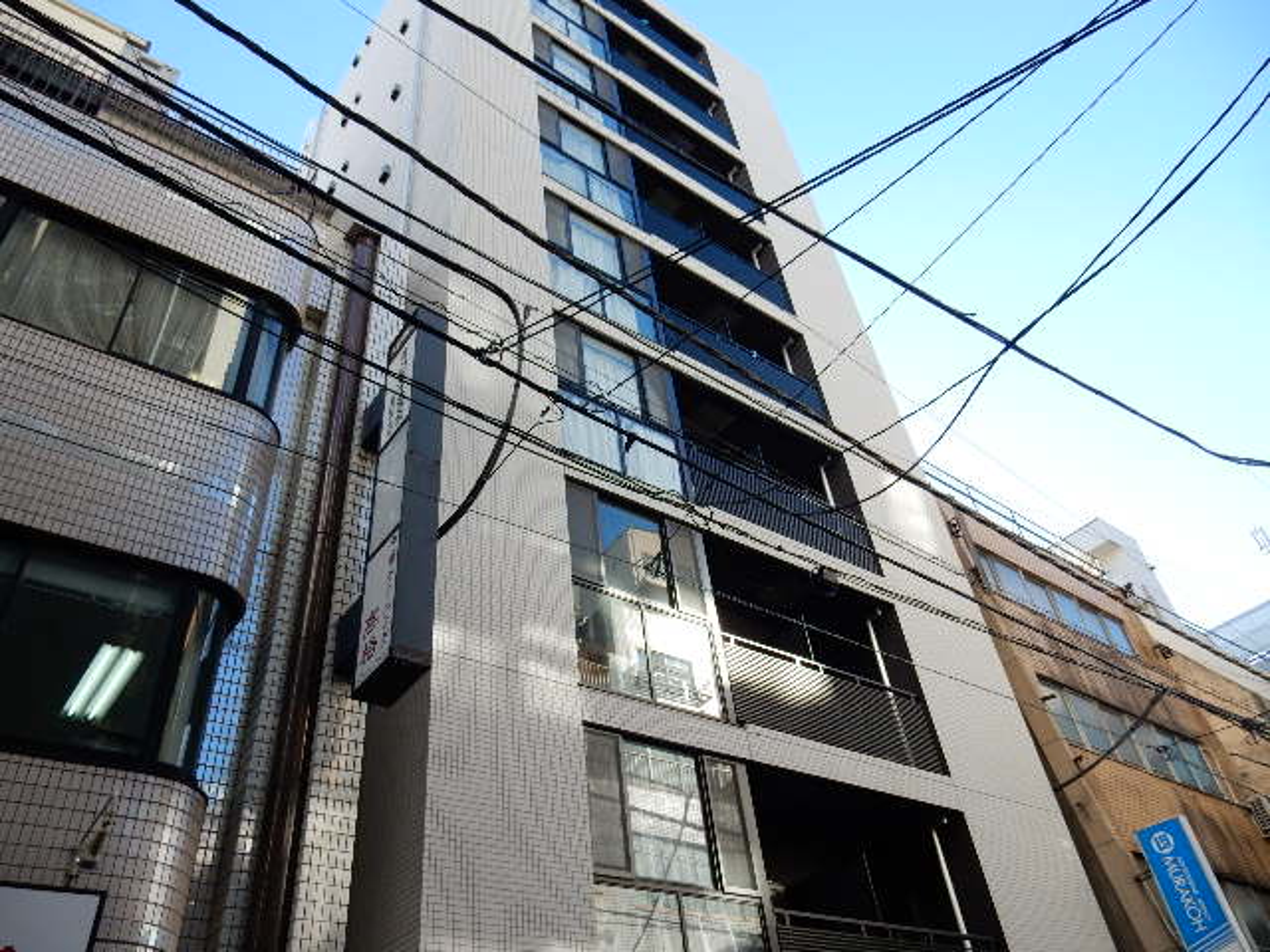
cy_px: 476
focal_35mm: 25
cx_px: 635
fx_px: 917
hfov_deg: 69.4
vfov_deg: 54.9
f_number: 3.7
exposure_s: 1/320
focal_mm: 4.5
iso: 125
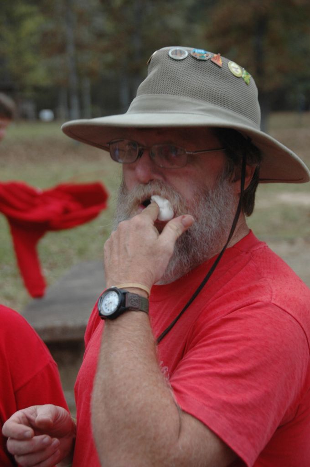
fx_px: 1457
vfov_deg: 18.2
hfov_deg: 12.1
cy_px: 234
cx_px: 155
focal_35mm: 112
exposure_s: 1/60
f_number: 5.3
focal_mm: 75
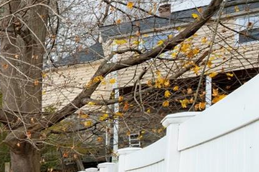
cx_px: -358
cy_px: 240
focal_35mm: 69
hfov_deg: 15.4
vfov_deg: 18.0
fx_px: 496
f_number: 9
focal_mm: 14
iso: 200
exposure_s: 1/400
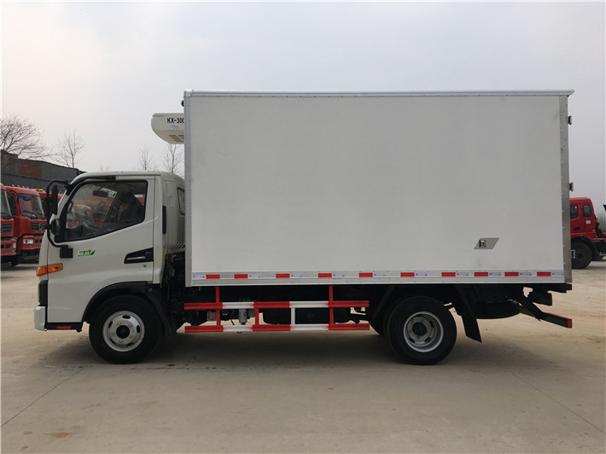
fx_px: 508
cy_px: 227
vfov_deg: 48.2
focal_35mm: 29
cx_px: 303
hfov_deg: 61.7
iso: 25
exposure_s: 1/2262
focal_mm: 4.15
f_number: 2.2
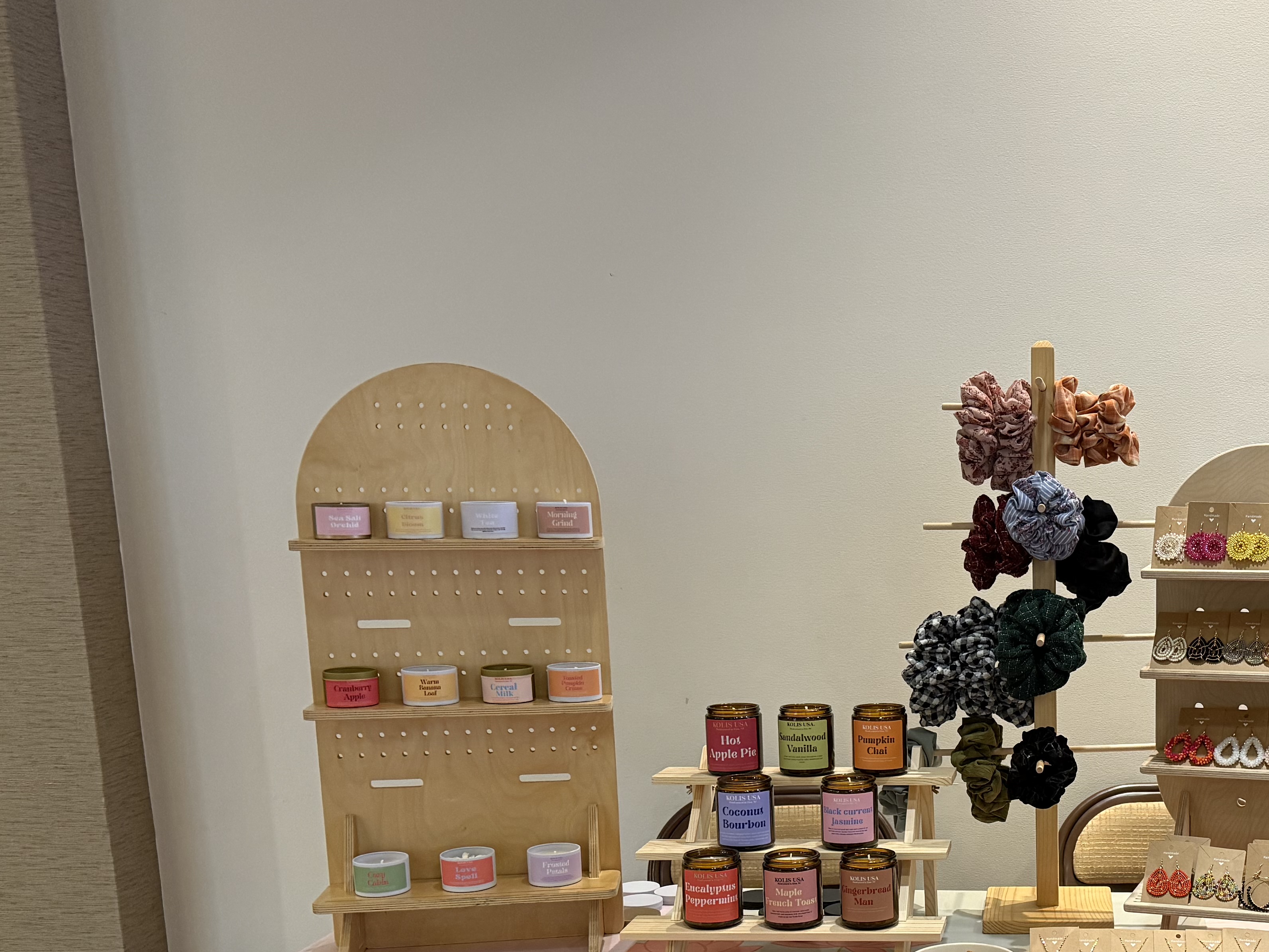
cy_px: 754
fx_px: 1576
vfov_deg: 32.7
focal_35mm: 43
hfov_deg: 41.7
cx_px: 1042
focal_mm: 6.76
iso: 320
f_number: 1.78
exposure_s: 1/60
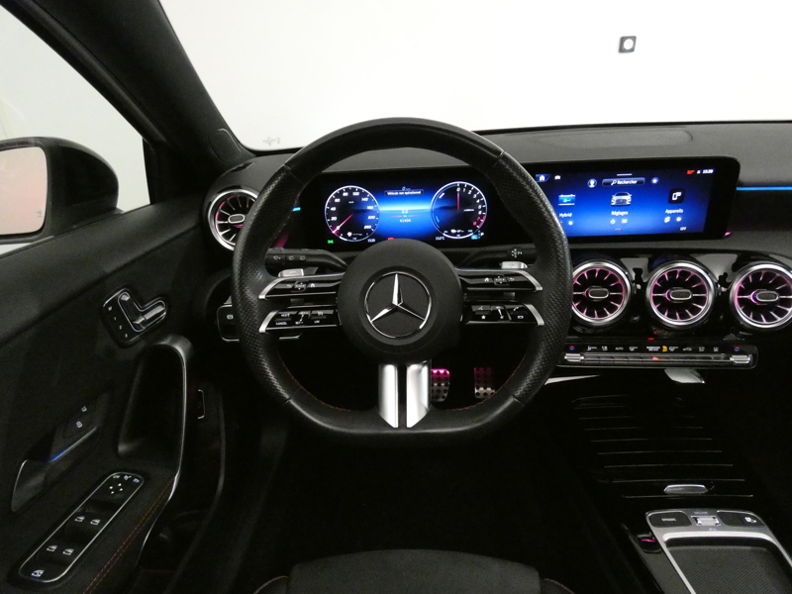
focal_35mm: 20
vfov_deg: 66.0
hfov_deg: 81.7
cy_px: 297
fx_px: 458
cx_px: 396
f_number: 2.8
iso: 1600
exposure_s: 1/40
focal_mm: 3.6
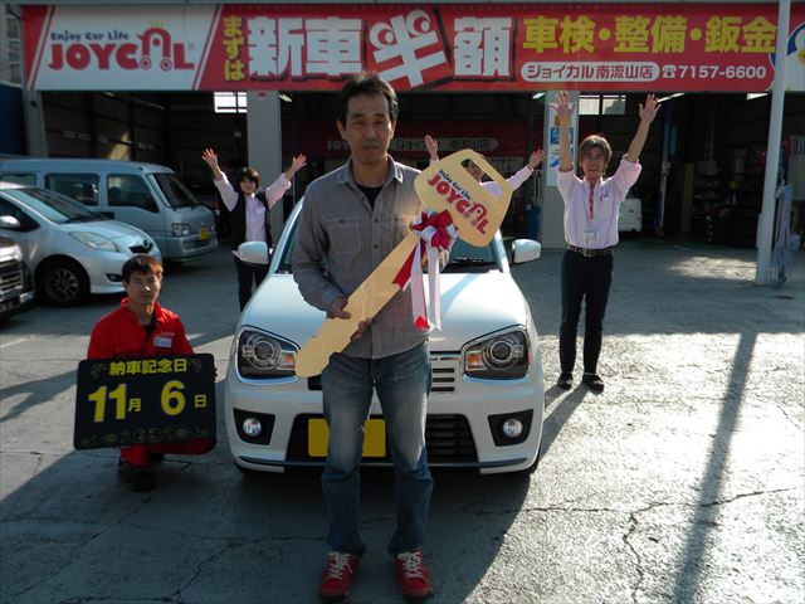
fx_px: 651
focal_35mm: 28
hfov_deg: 63.4
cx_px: 402
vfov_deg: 49.7
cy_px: 302
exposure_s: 1/659
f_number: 3.5
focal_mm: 5
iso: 80
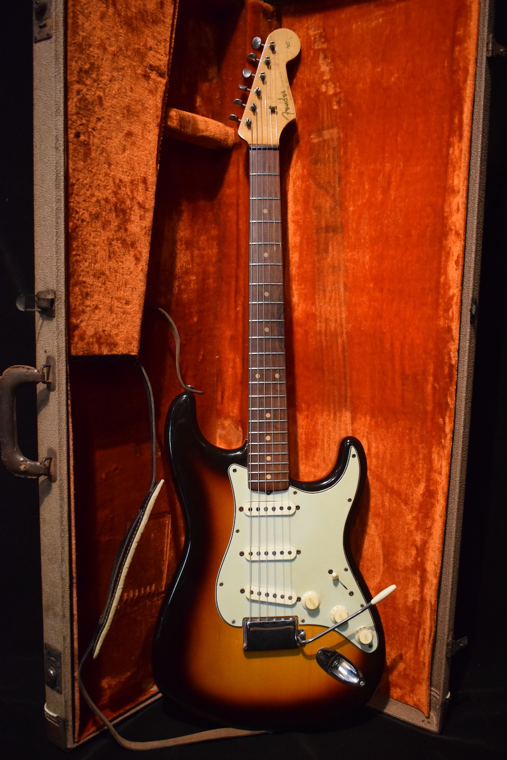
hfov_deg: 38.4
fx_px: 729
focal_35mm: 34
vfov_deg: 55.1
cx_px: 254
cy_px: 380
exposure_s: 1/60
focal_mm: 23
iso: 3600
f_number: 3.8
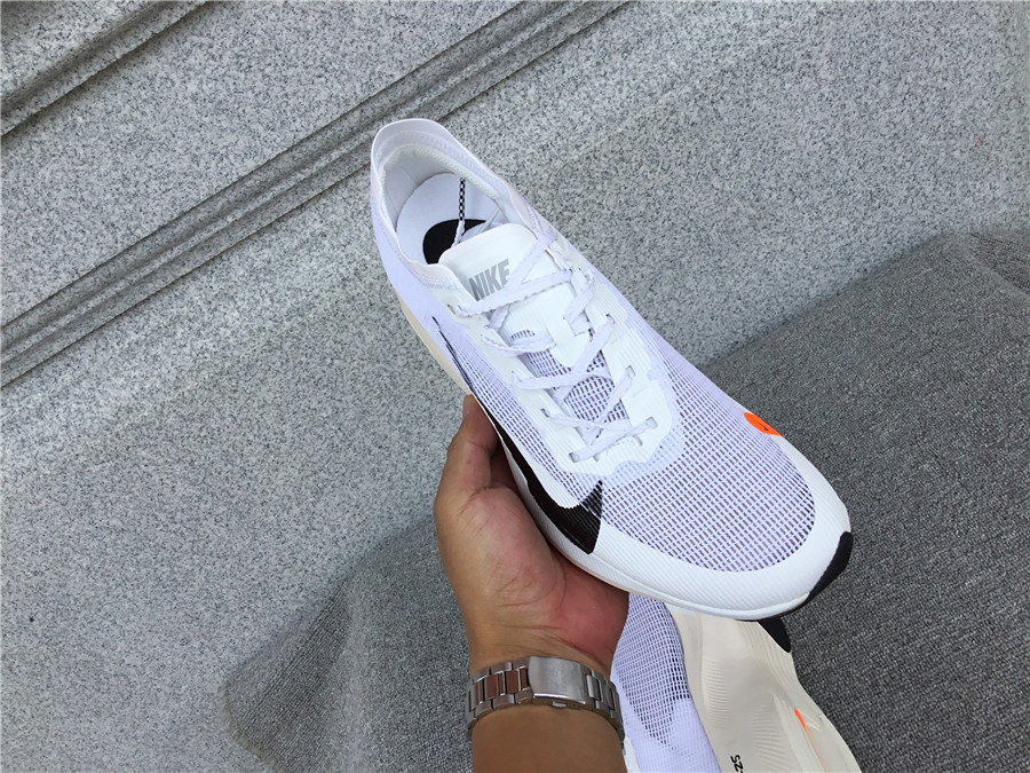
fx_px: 922
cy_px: 386
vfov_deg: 45.4
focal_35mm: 31
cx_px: 515
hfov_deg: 58.4
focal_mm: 3.3
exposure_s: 1/708
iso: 25
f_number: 2.4
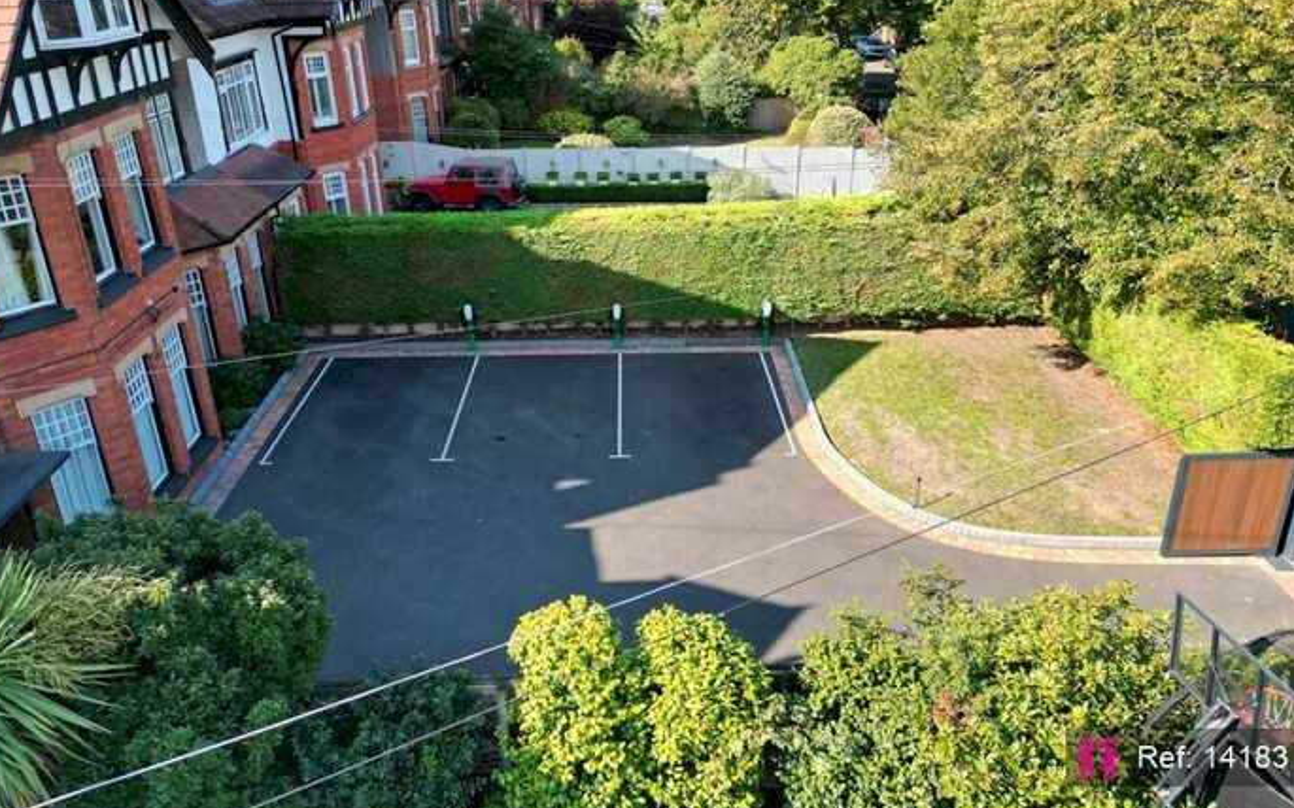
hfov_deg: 70.4
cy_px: 320
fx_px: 917
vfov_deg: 47.3
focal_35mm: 26
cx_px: 637
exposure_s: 1/800
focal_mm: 6.72
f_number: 1.7
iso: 100
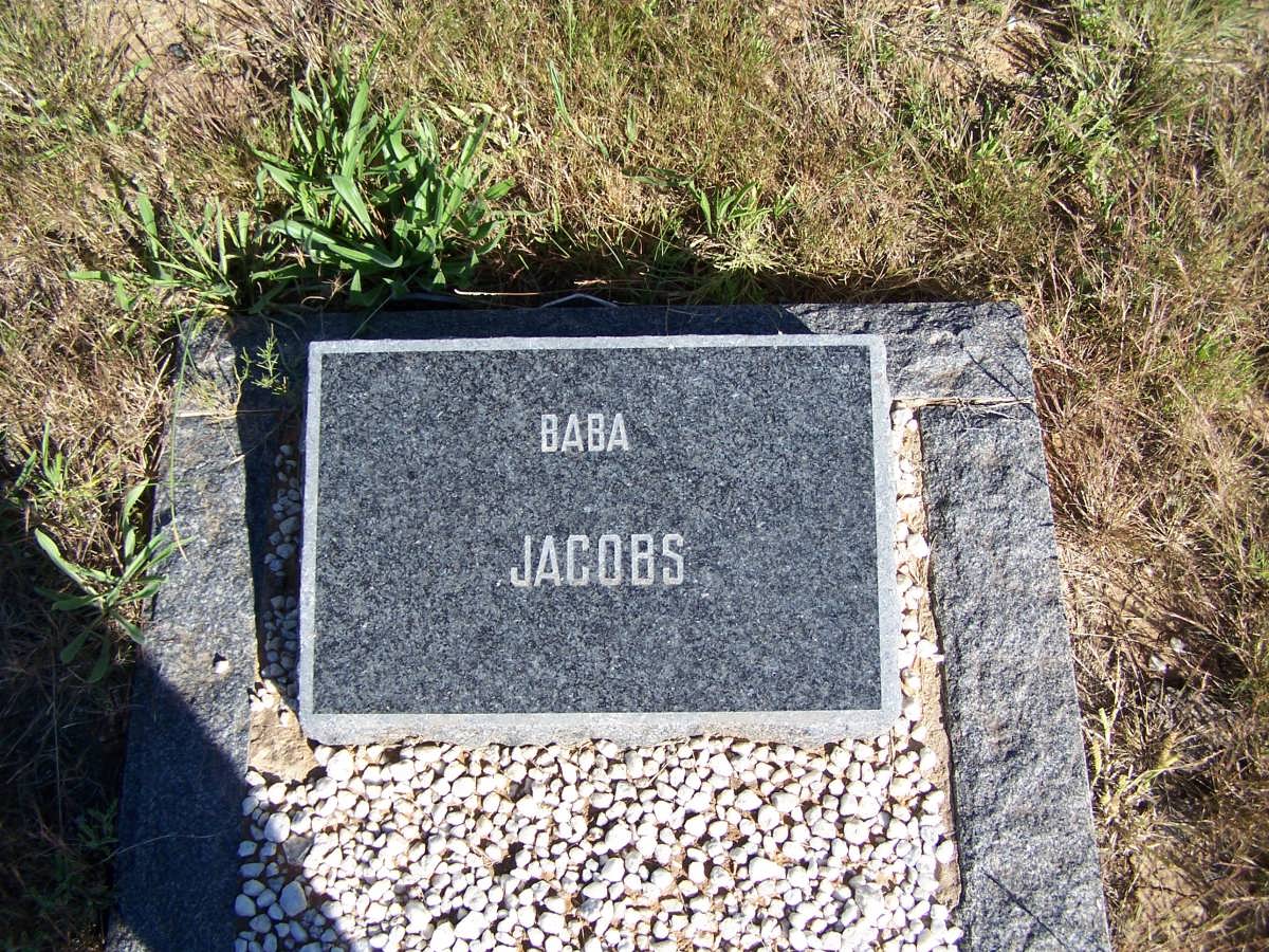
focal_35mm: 38
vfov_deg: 37.7
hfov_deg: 49.0
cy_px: 476
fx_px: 1393
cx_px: 634
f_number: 2.8
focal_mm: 6.3
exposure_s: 1/750
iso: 80
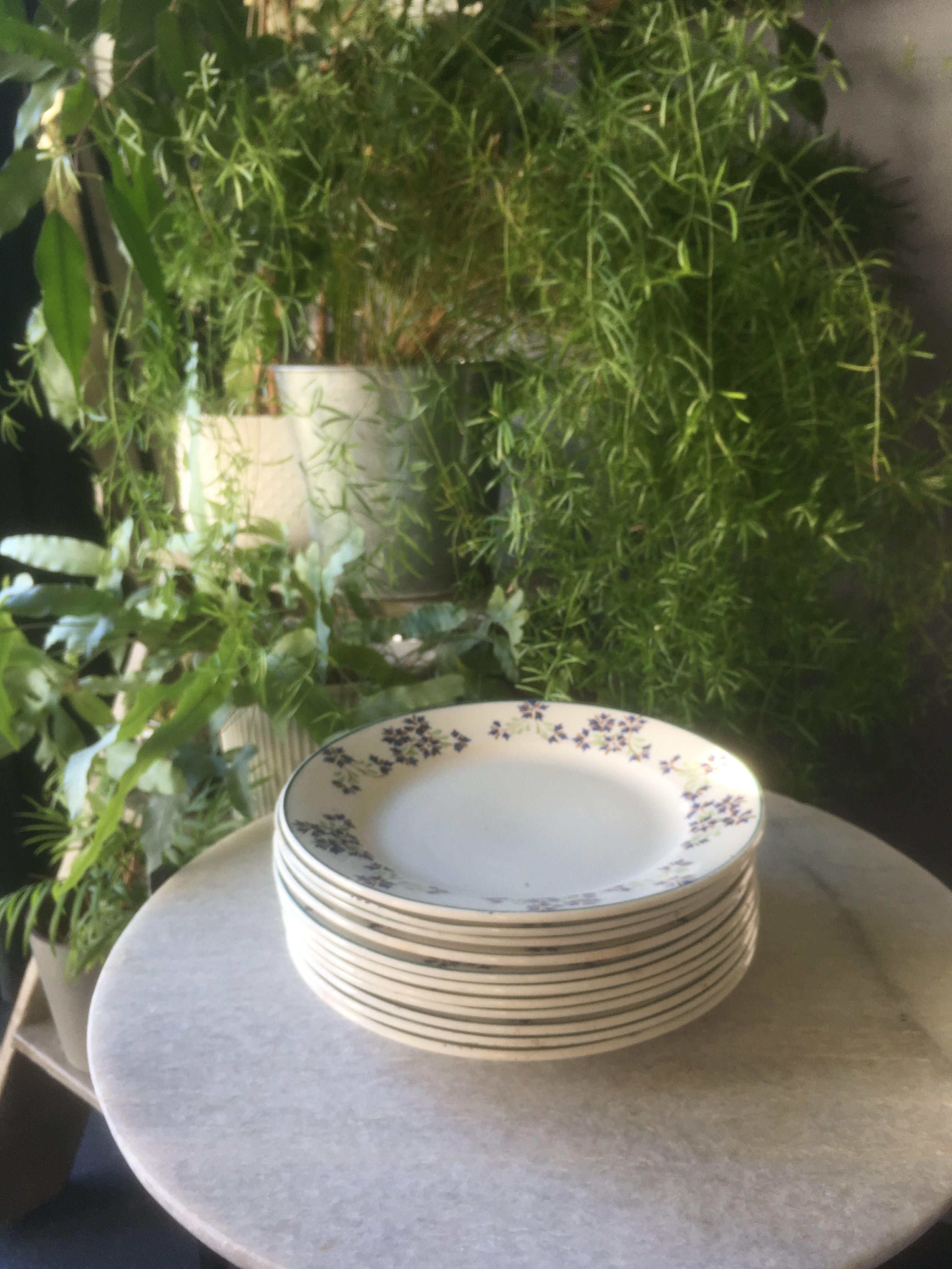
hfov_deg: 48.2
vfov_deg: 61.7
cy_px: 634
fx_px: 1063
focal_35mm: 29
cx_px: 476
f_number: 2.2
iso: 25
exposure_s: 1/50
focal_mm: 4.15
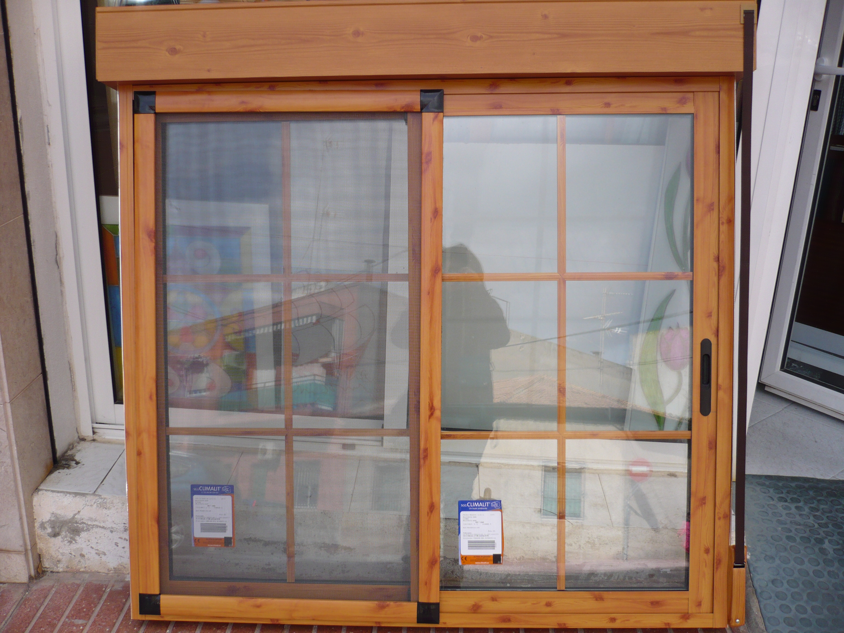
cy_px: 316
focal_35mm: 35
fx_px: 853
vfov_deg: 40.7
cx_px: 422
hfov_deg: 52.6
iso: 100
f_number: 2.8
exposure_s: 1/640
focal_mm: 5.8
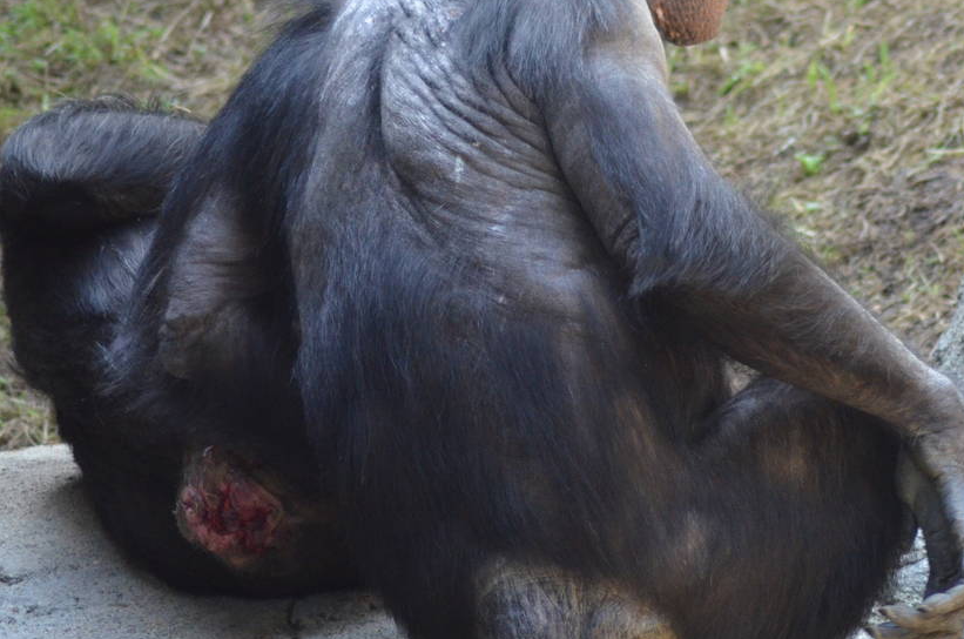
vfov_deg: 2.5
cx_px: 675
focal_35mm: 541
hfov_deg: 3.8
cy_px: 250
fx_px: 14458
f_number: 4.5
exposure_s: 1/400
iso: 1600
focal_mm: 185
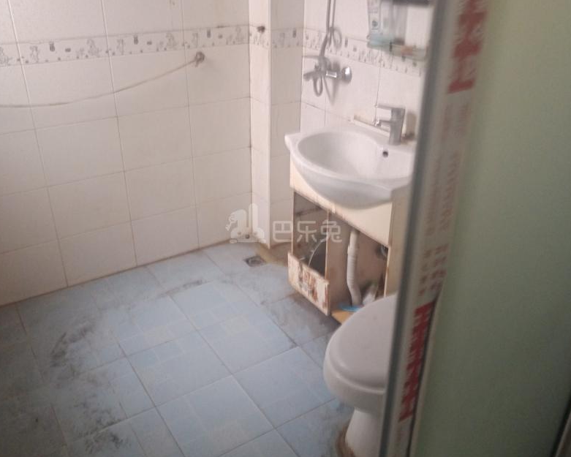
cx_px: 284
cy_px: 224
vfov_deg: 45.8
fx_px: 541
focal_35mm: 32
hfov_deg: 55.7
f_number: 1.7
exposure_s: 1/20
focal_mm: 5.31
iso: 1862
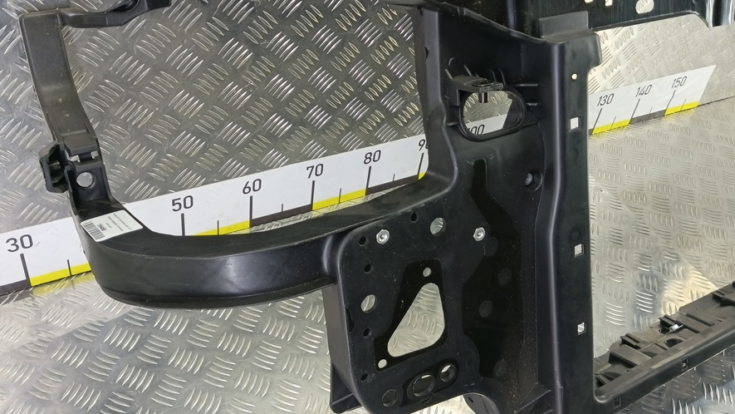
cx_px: 353
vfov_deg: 40.1
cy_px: 173
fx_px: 565
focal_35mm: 29
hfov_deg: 66.0
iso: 233
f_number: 1.6
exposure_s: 1/50
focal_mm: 4.11
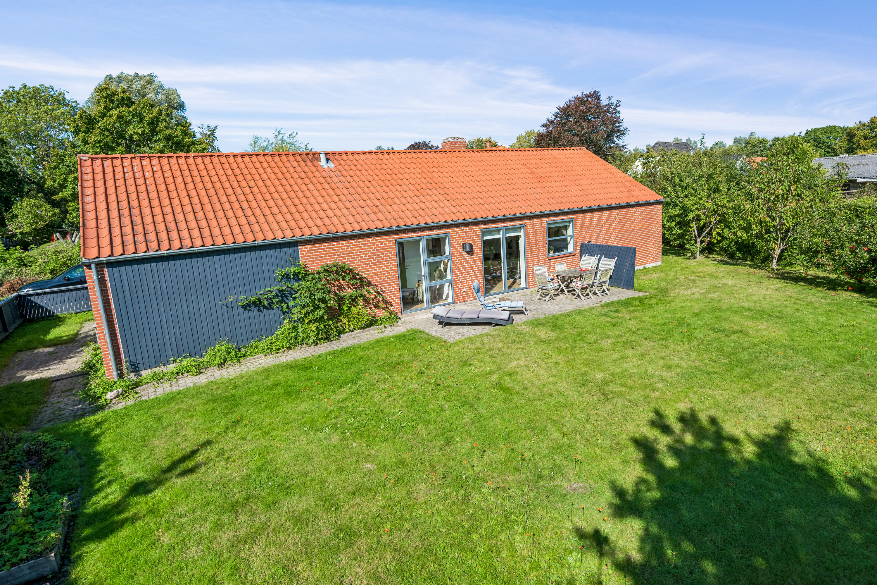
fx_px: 475
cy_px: 292
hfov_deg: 85.4
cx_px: 438
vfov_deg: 63.2
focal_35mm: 20
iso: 400
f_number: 7.1
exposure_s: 1/1000
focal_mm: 19.5
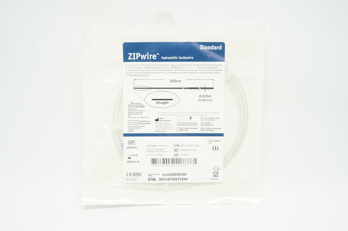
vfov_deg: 35.4
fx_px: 362
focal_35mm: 38
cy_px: 116
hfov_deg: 51.3
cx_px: 174
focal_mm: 25
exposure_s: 1/13
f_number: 11
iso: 400
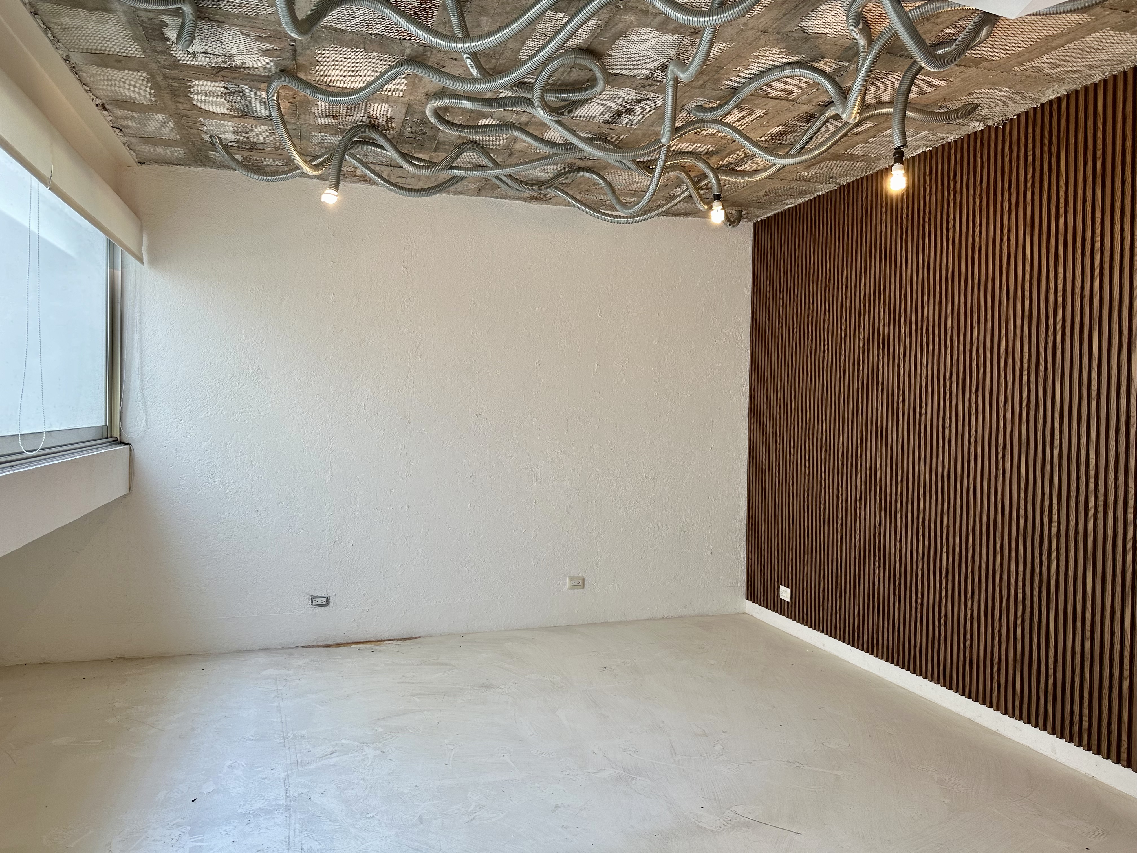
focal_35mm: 24
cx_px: 568
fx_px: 788
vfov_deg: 56.8
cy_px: 426
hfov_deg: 71.6
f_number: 1.78
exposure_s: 1/120
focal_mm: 6.86
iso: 100
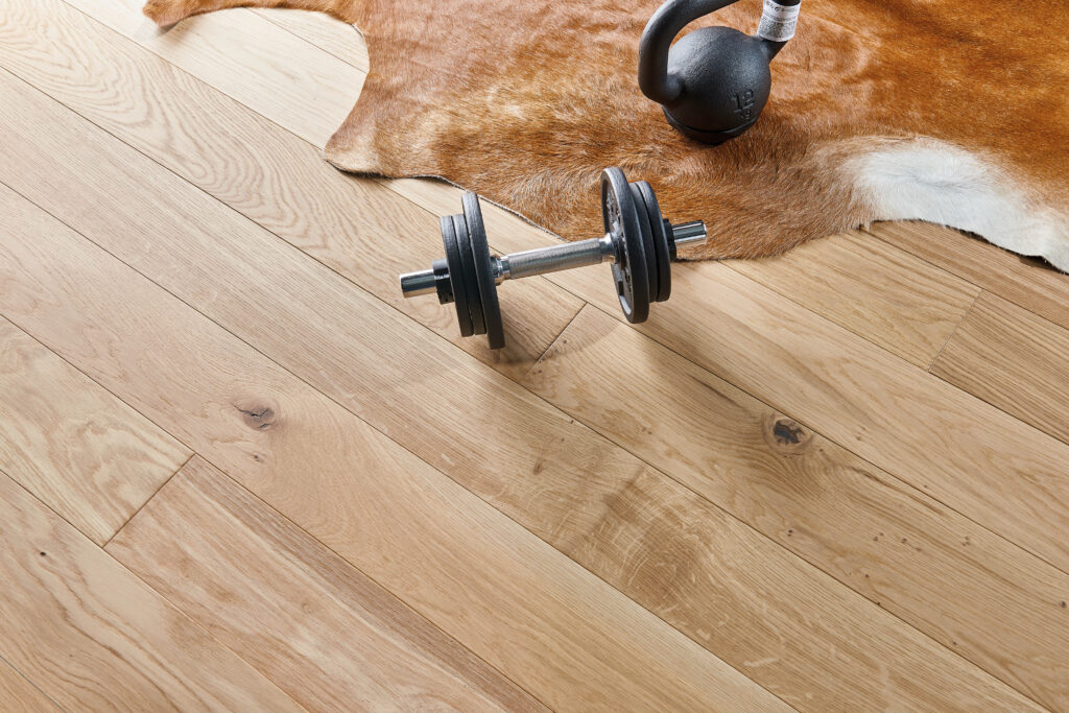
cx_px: 534
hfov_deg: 48.5
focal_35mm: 40
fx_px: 1188
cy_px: 356
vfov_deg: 33.4
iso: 100
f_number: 8
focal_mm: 40
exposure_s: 1/125
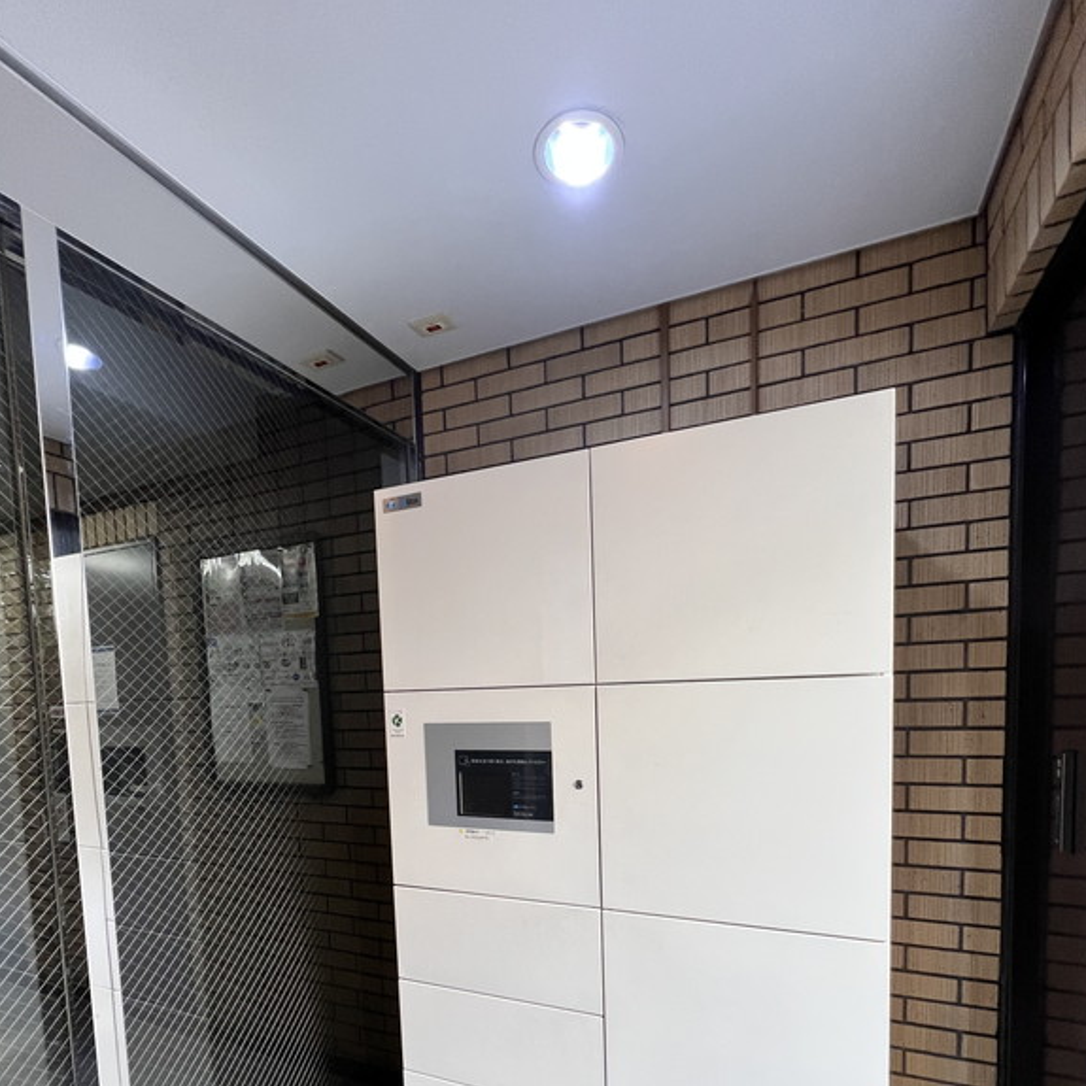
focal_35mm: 16
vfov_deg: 83.9
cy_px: 738
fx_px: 568
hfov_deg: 87.4
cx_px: 557
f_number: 1.8
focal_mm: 1.57
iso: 125
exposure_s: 1/50
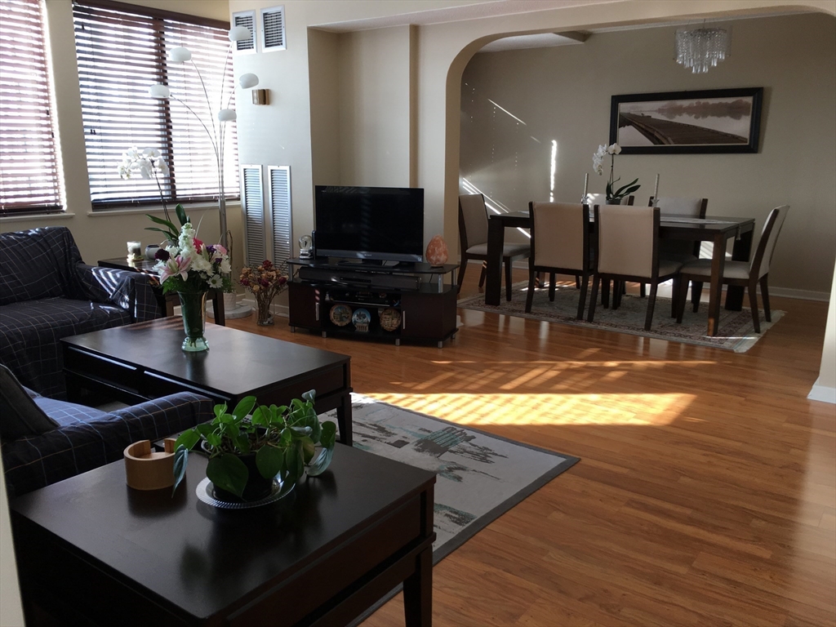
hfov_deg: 61.7
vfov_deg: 48.2
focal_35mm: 29
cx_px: 418
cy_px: 314
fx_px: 700
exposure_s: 1/60
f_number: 2.2
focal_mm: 4.15
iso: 32
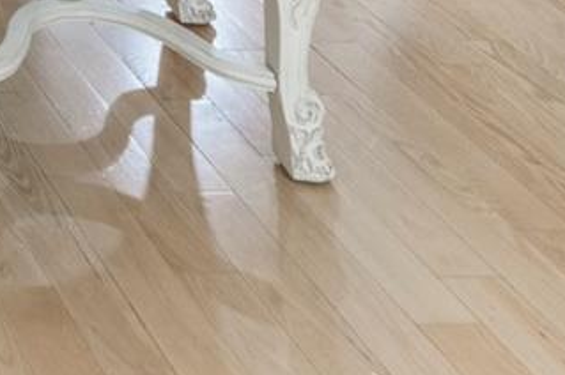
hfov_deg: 17.3
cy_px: -749
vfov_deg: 10.6
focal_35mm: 90
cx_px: -521
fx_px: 1411
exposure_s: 1/10
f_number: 10
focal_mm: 14
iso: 1000
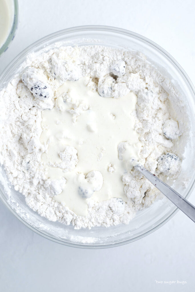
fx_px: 609
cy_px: 146
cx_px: 98
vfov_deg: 27.0
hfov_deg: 18.2
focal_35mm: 75
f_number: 2.8
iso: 100
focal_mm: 50
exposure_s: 1/125
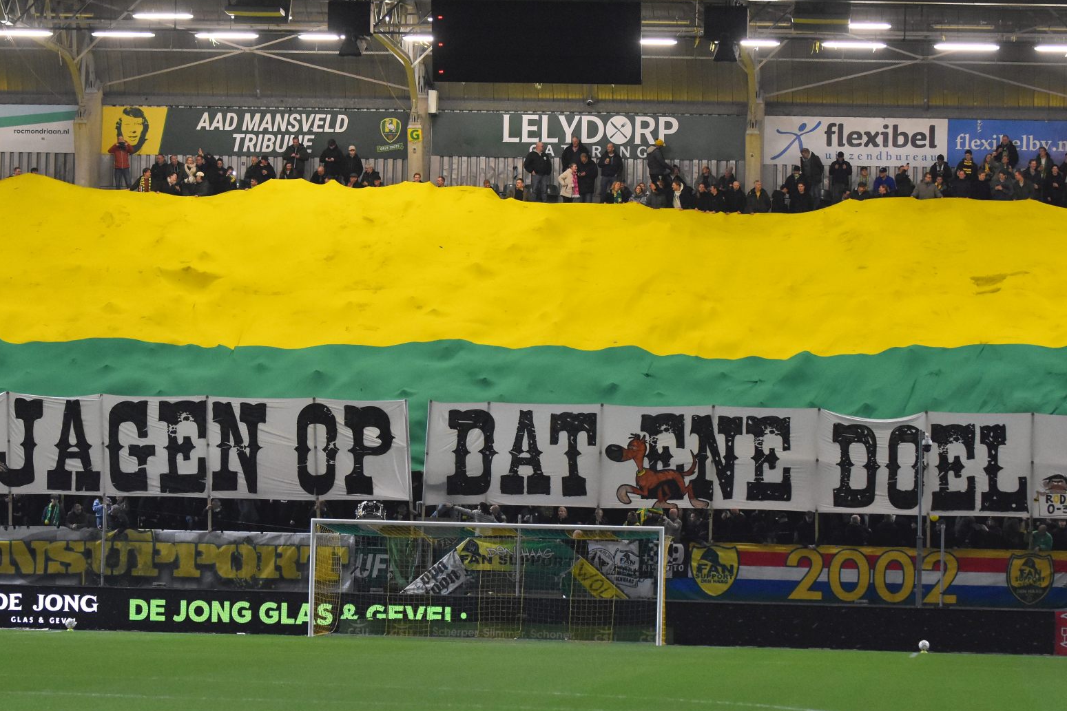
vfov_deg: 7.8
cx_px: 439
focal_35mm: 177
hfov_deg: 11.6
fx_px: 5235
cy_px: 368
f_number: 2.8
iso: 4000
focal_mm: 95
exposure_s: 1/250
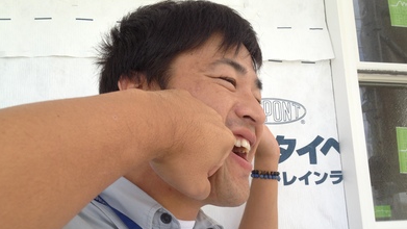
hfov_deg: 51.6
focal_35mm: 39
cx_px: 205
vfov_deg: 30.3
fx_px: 421
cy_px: 148
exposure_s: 1/180
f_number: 2.4
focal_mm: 4.28
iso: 50
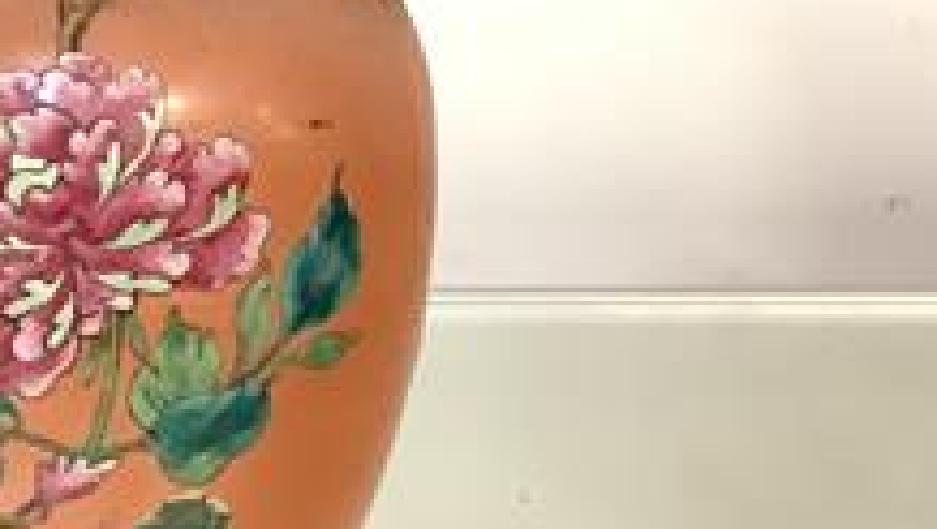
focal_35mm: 93
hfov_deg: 22.2
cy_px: 22
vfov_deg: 12.9
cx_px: 47
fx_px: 2312
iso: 200
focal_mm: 3.3
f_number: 2.4
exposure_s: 1/50
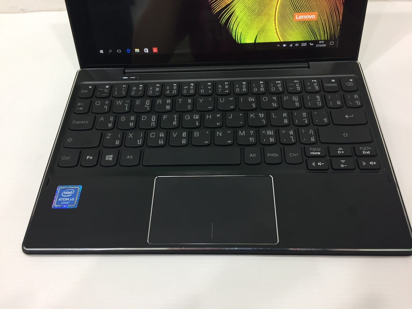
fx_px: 345
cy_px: 154
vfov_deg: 48.2
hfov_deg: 61.7
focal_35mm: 29
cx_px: 206
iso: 125
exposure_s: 1/33
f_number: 2.2
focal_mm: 4.15
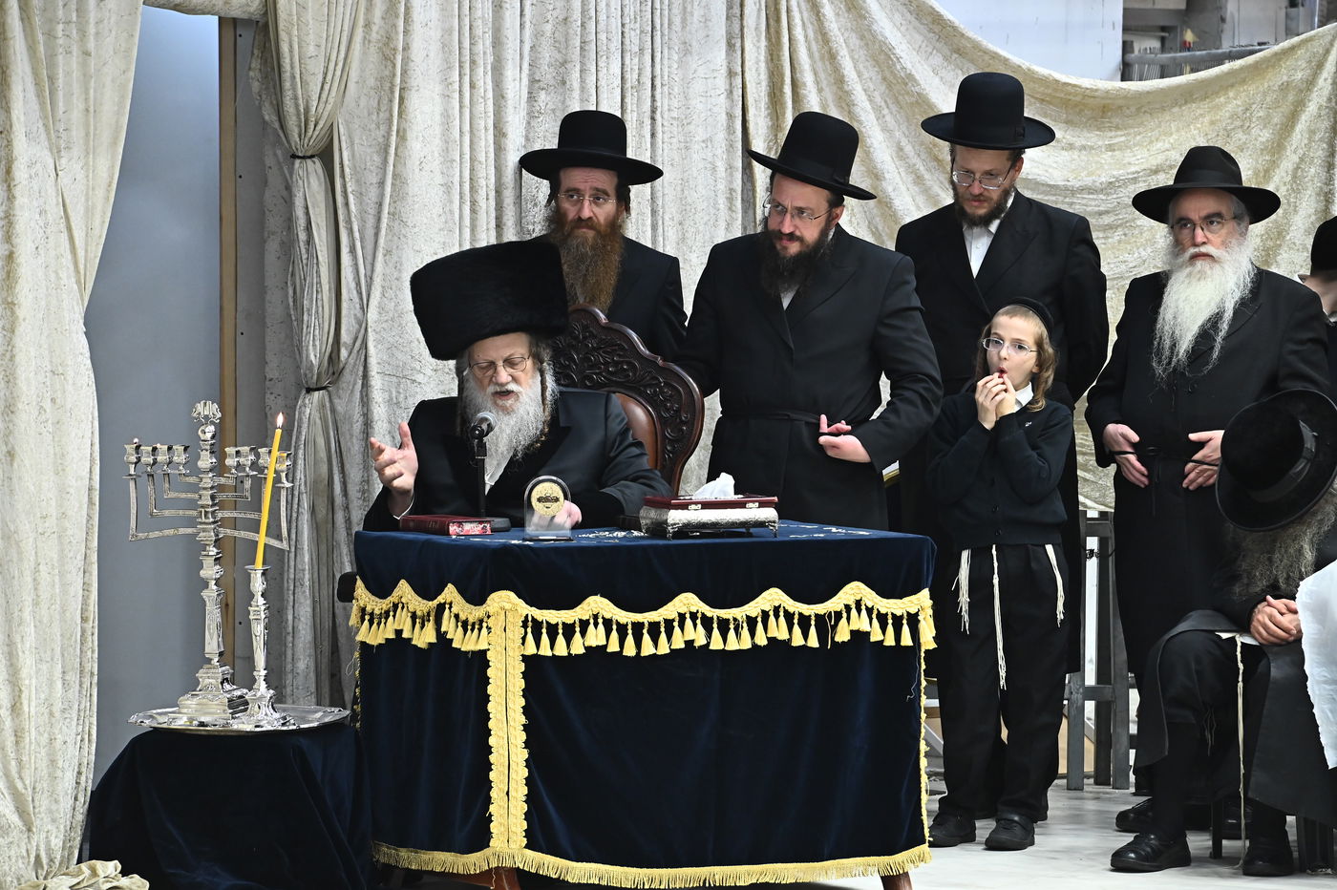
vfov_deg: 6.9
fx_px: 7424
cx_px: 668
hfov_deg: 10.3
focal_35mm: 200
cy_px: 445
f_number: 8
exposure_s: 1/200
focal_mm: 200
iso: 3200
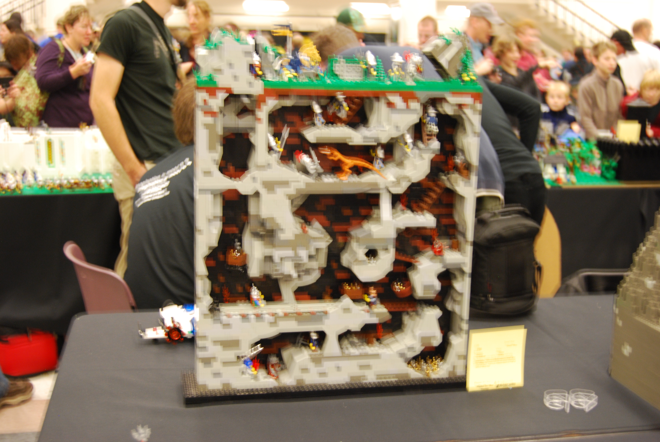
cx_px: 330
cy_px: 221
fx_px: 854
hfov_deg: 42.3
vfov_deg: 29.0
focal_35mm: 46
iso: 400
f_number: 4.5
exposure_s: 1/5
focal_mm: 31
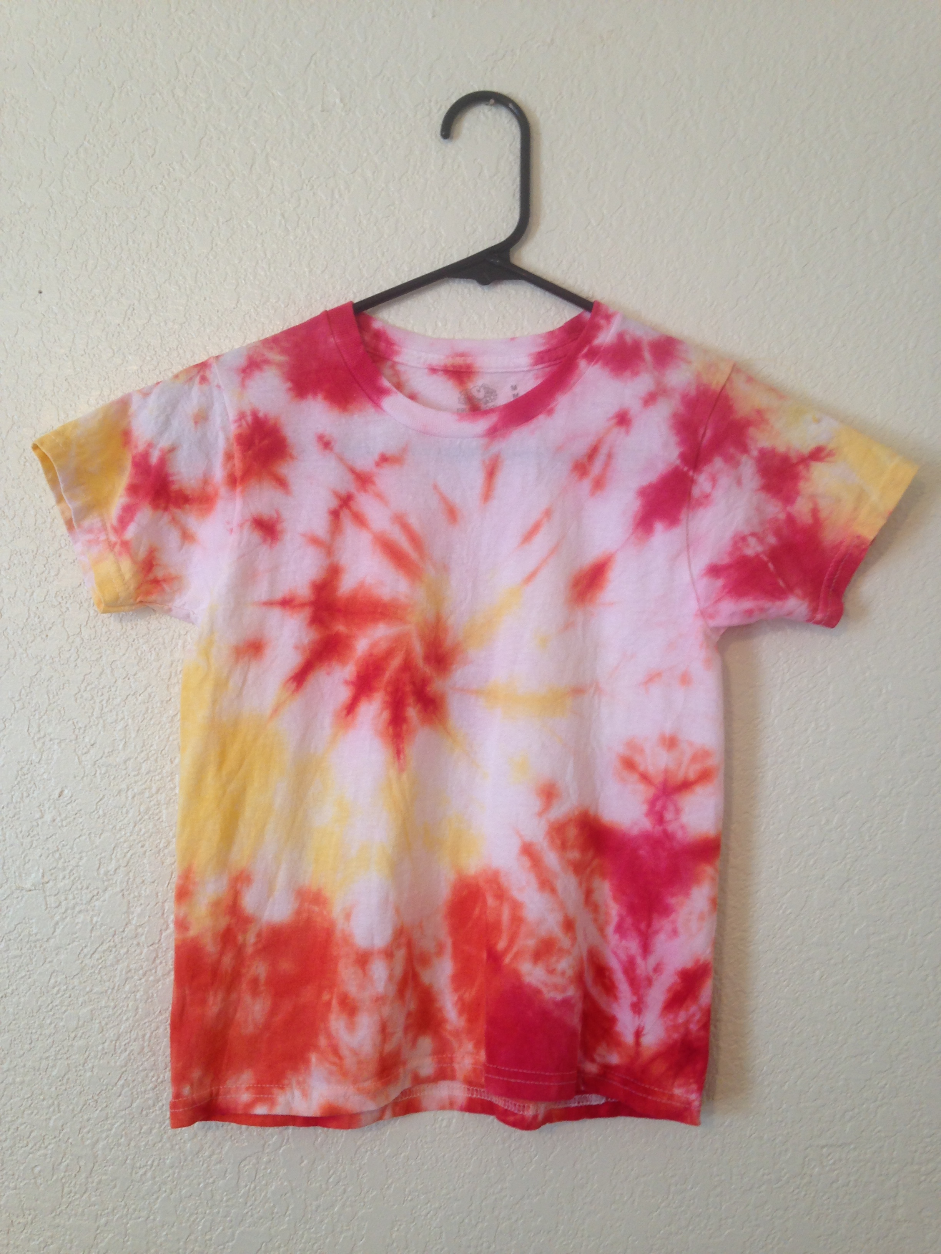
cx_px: 470
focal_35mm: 33
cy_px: 627
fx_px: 1196
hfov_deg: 42.9
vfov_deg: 55.4
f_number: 2.4
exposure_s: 1/24
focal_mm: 4.12
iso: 50
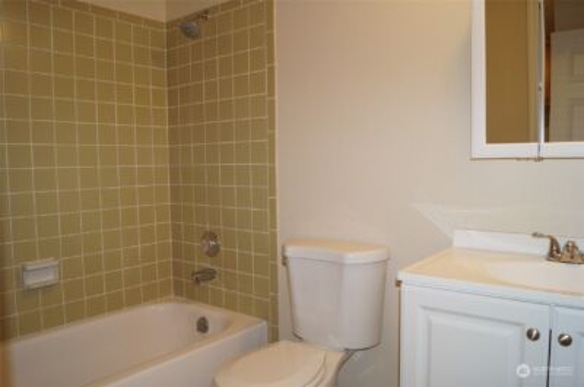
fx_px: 437
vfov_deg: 47.7
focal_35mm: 27
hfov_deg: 67.5
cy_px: 194
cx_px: 292
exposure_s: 1/160
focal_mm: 18
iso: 800
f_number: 4
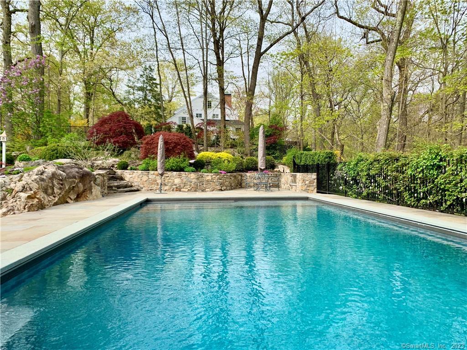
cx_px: 234
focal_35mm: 26
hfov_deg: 67.3
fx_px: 351
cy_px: 175
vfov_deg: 53.1
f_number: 1.8
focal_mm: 4.2
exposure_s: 1/815
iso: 25
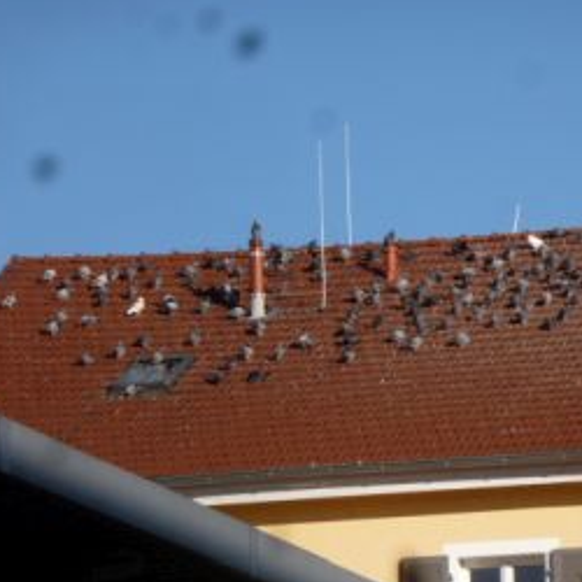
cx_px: 494
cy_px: 365
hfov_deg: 4.4
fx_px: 7552
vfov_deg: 4.4
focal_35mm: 397
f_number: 5.6
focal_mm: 44.5
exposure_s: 1/500
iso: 100
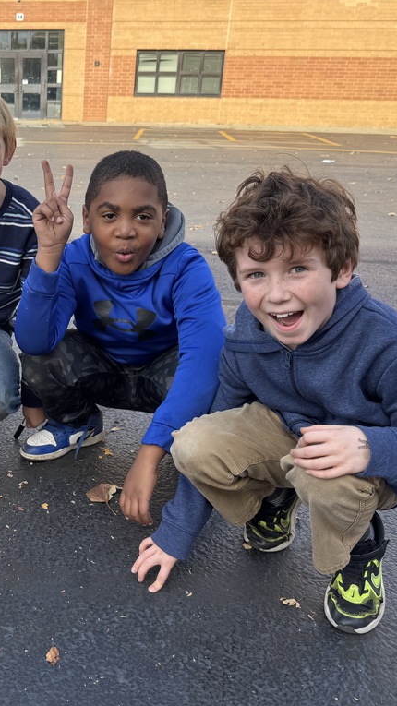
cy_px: 353
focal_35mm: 35
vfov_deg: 56.6
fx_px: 655
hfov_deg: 31.7
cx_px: 20
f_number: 1.78
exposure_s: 1/938
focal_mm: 6.76
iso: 80
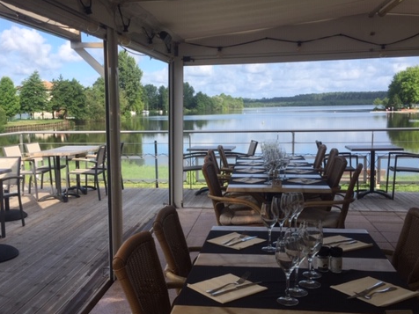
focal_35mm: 39
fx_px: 472
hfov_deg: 47.7
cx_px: 174
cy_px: 171
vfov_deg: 36.8
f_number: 2.2
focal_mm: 4.15
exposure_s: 1/1199
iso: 32
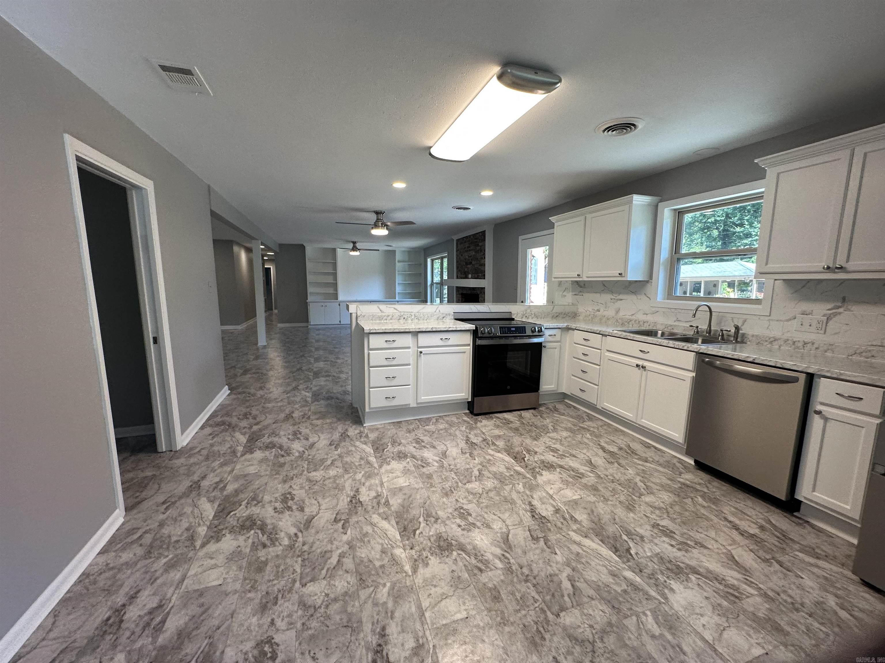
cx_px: 442
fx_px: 358
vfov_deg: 85.7
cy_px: 332
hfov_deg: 102.1
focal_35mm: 14
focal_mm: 2.22
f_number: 2.2
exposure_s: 1/120
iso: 125
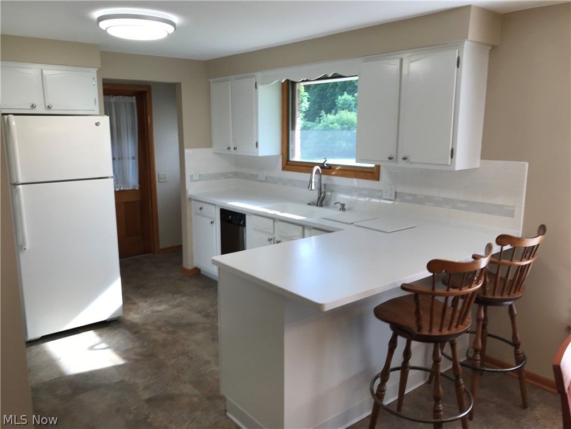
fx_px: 462
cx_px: 286
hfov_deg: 63.4
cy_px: 214
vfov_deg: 49.7
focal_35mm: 28
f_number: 1.8
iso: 25
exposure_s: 1/60
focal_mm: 3.99
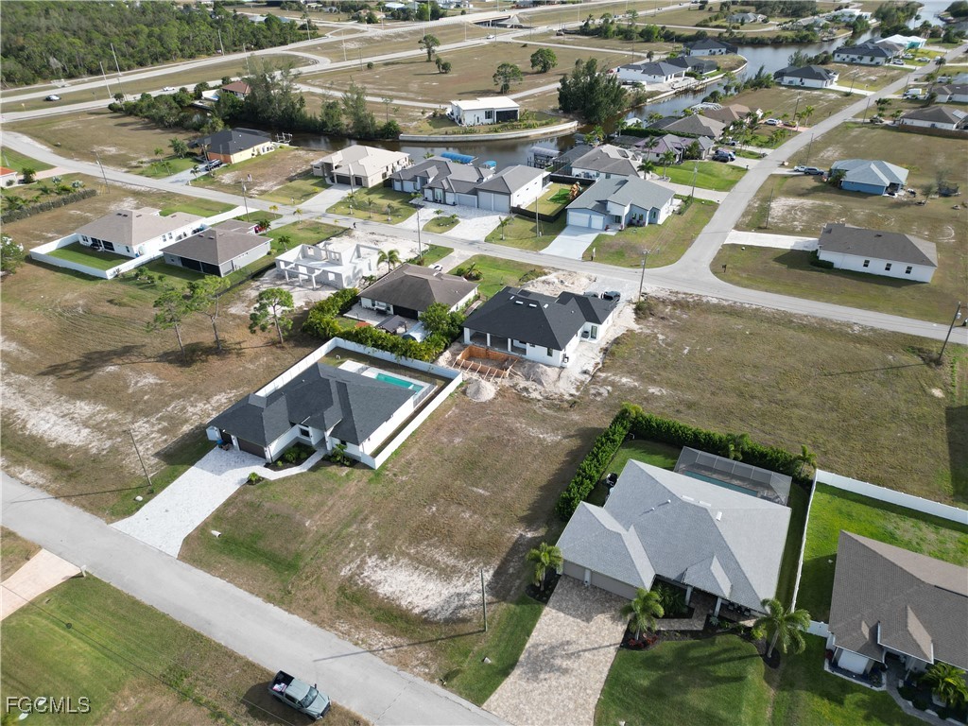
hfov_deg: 71.6
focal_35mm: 24
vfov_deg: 56.8
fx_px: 671
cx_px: 484
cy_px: 363
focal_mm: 6.72
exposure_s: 1/2000
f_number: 1.7
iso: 130
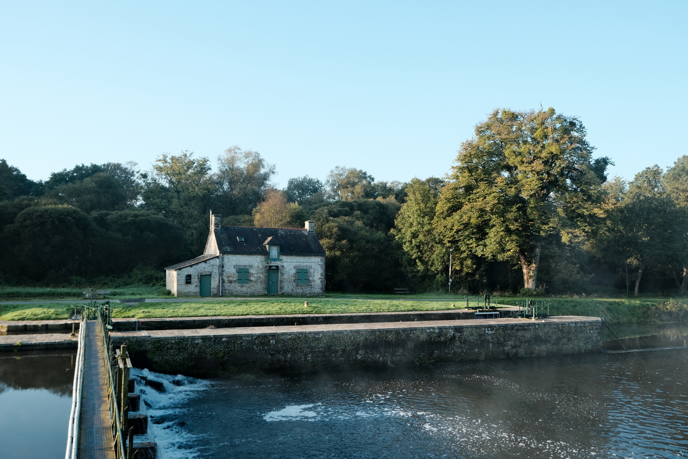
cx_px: 344
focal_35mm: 30
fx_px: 573
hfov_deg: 61.9
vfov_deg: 43.6
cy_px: 230
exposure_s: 1/170
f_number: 5.6
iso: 320
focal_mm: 20.3
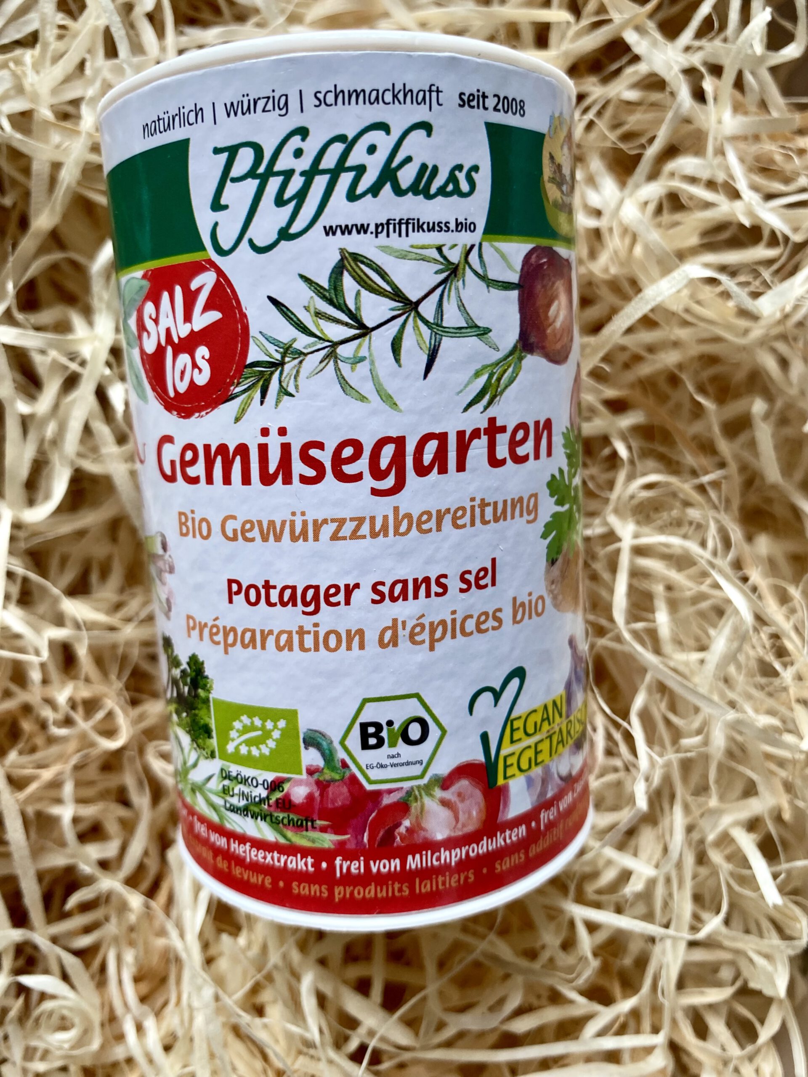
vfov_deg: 69.4
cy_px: 538
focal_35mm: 25
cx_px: 404
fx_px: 778
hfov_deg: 54.9
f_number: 1.8
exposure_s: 1/111
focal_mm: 4.25
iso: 125
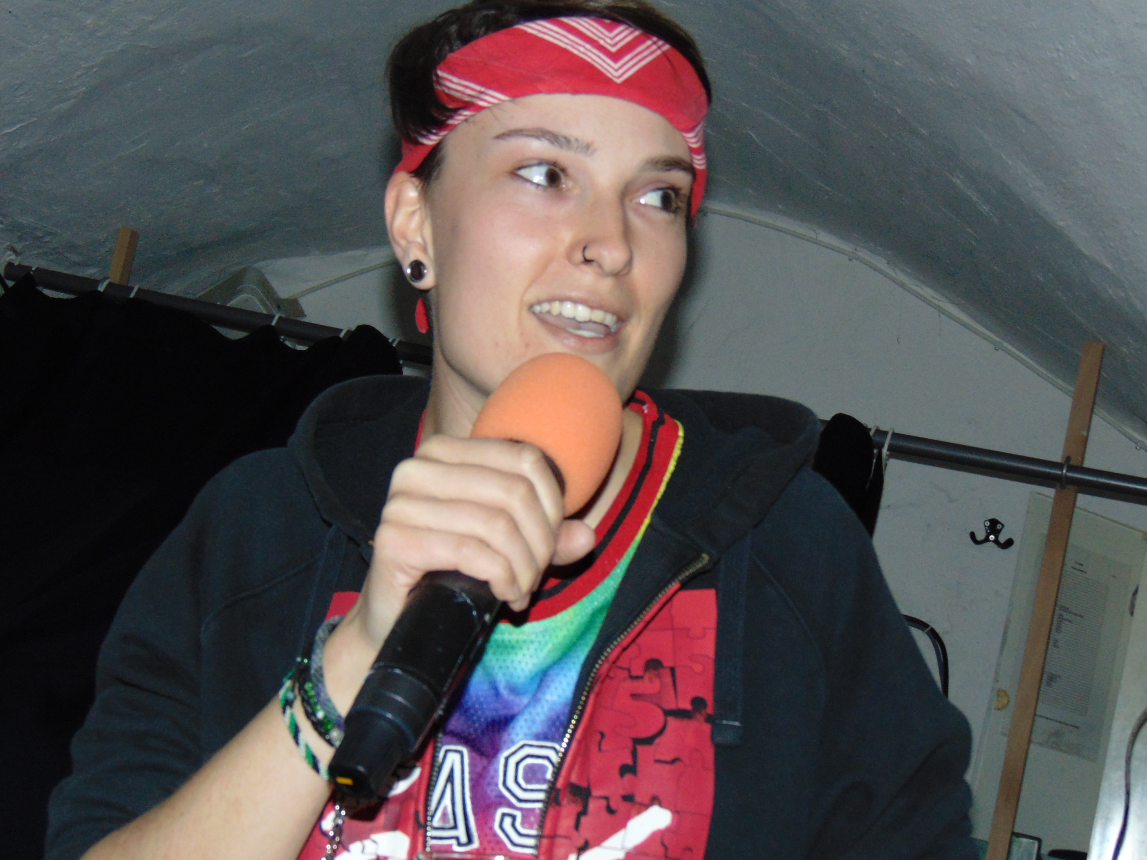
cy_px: 364
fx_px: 2585
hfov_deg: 25.0
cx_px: 548
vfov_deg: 18.9
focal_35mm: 78
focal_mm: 10.8
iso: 500
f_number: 3.6
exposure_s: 1/60
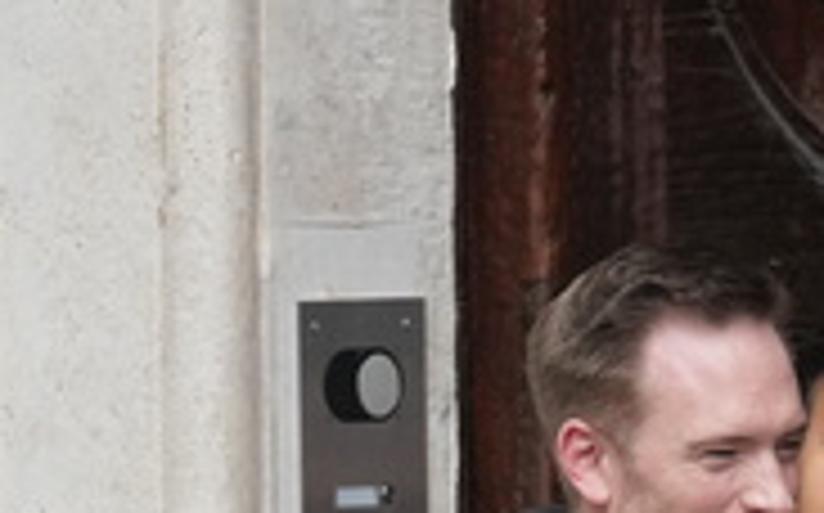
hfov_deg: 2.4
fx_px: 19474
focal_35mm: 868
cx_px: 1130
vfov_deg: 1.5
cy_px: 1240
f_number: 2.8
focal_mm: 152
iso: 2000
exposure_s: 1/1000
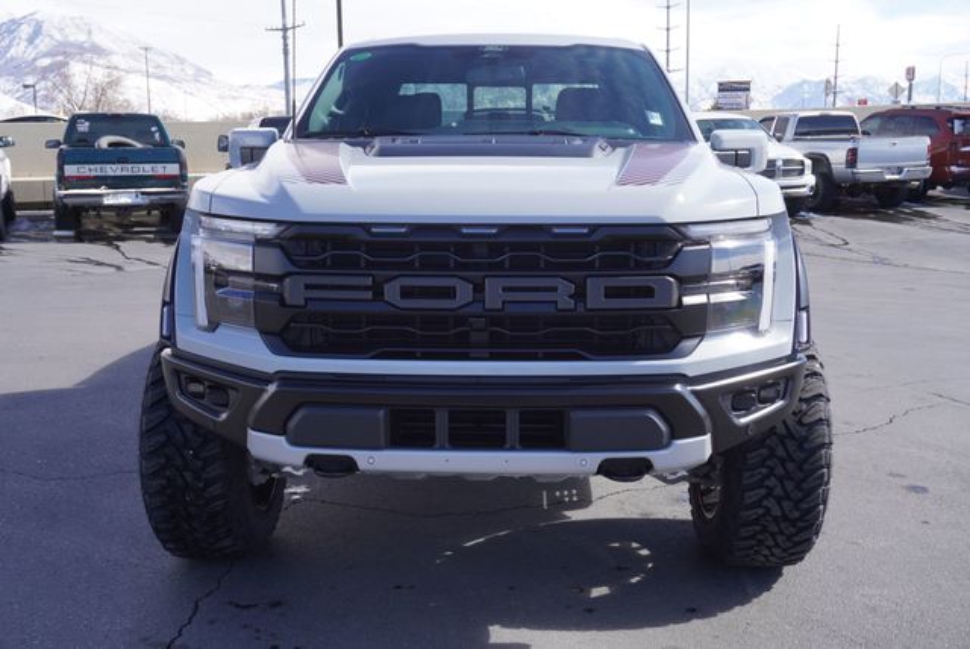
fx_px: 1011
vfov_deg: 35.6
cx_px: 485
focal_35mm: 38
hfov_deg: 51.2
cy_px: 324
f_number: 7.1
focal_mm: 25
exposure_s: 1/160
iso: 100
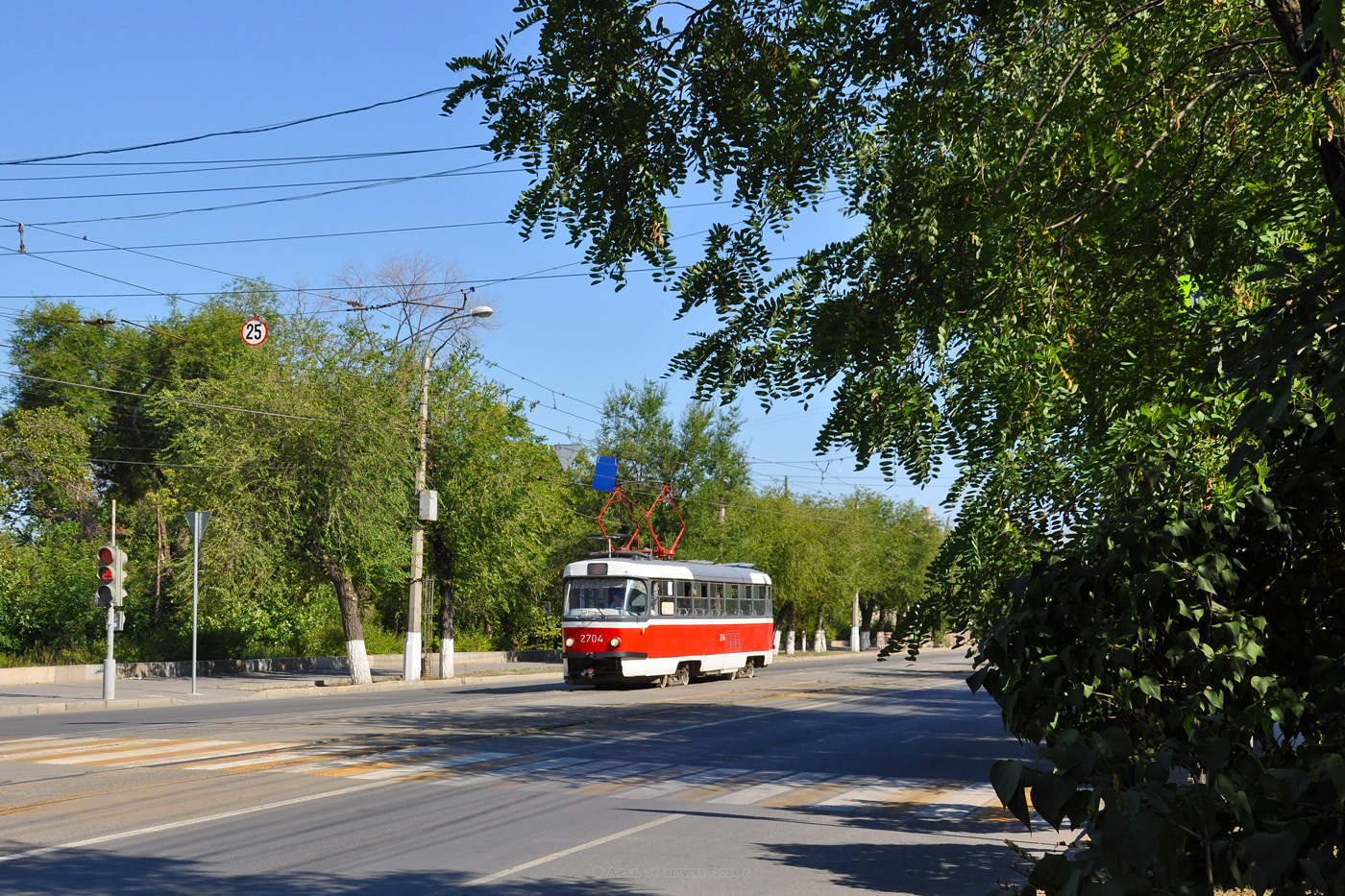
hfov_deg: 38.9
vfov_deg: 26.5
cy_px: 448
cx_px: 672
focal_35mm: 51
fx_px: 1905
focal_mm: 34
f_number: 7.1
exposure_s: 1/400
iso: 200
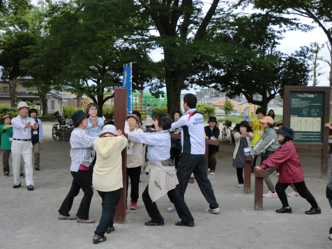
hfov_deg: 42.1
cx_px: 166
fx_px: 432
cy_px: 124
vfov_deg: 32.2
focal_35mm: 45
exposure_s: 1/320
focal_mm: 8.2
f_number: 4.3
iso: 50
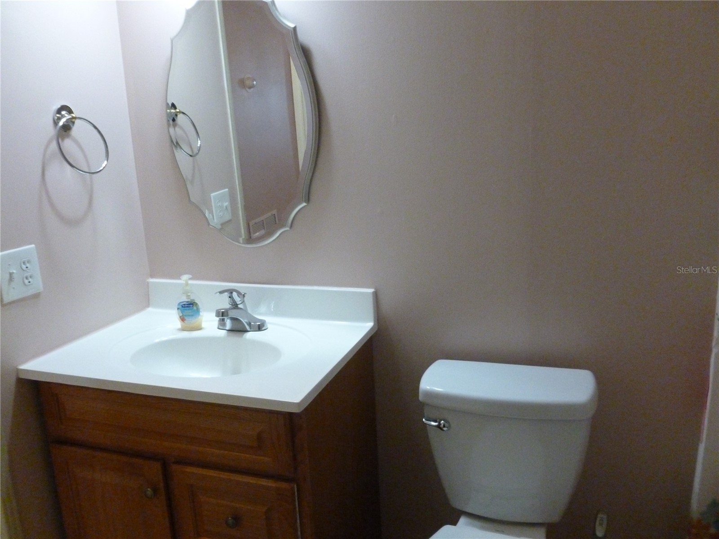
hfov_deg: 63.4
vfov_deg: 49.7
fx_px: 582
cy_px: 270
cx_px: 360
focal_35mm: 28
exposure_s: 1/50
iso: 800
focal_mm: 5
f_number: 3.3
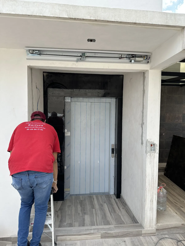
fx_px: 171
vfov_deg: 71.6
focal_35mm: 24
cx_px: 92
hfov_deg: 56.8
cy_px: 123
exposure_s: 1/1062
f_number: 1.78
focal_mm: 6.86
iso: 80
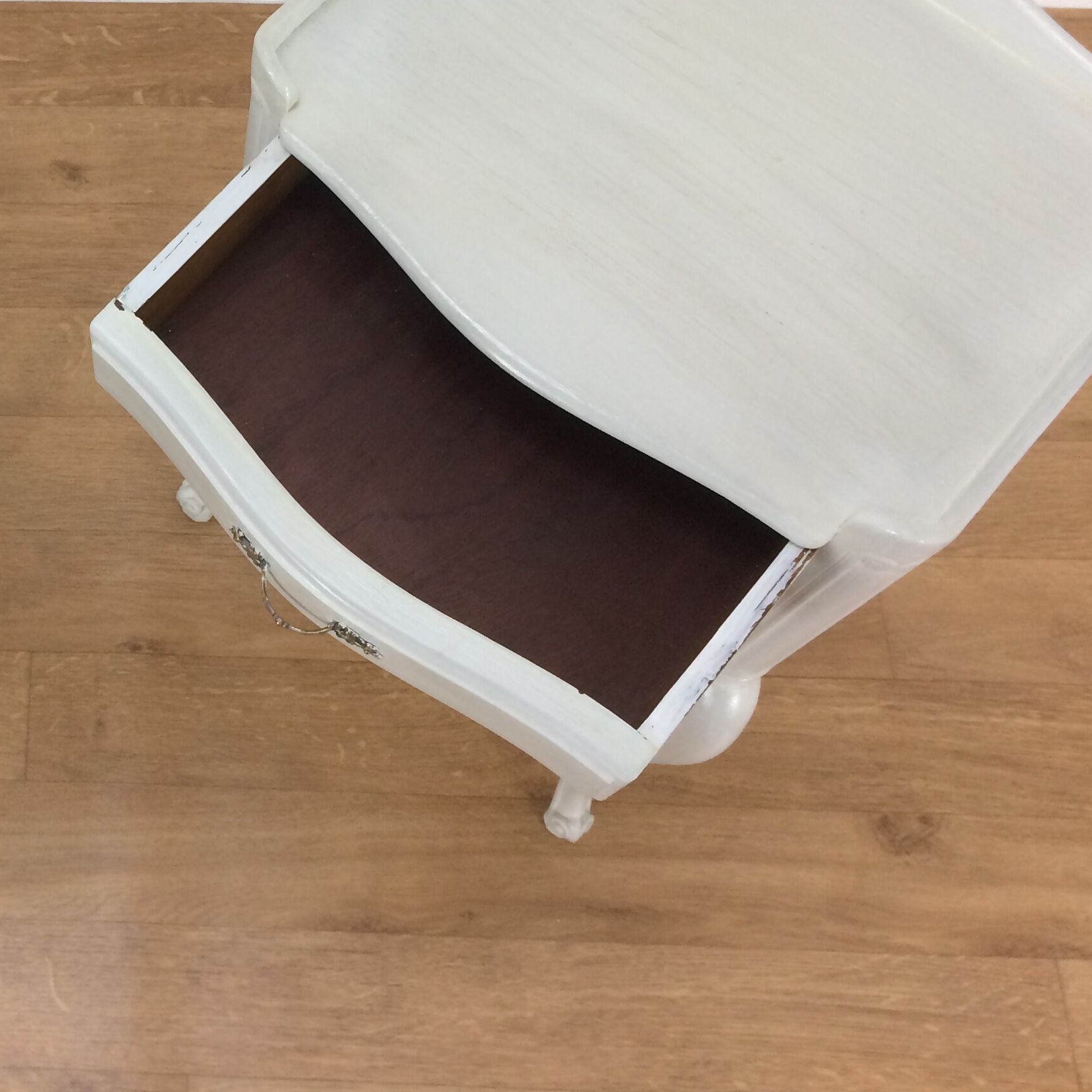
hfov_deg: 32.6
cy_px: 315
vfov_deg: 34.2
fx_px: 1749
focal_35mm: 49
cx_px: 69
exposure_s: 1/33
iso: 64
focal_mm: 4.15
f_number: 2.2
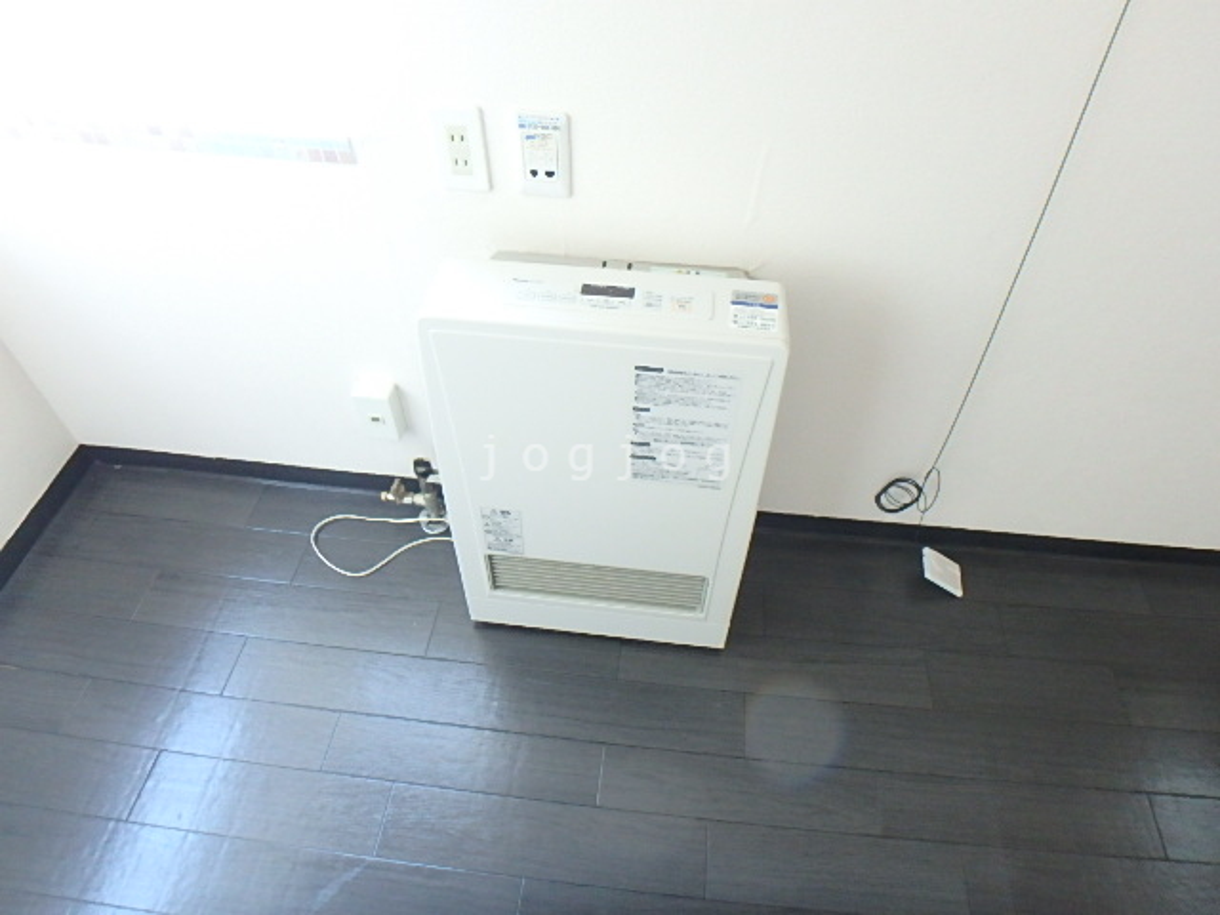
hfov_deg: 79.0
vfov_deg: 63.4
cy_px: 458
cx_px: 610
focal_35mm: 21
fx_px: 740
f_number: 3.5
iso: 640
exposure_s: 1/30
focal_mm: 3.7
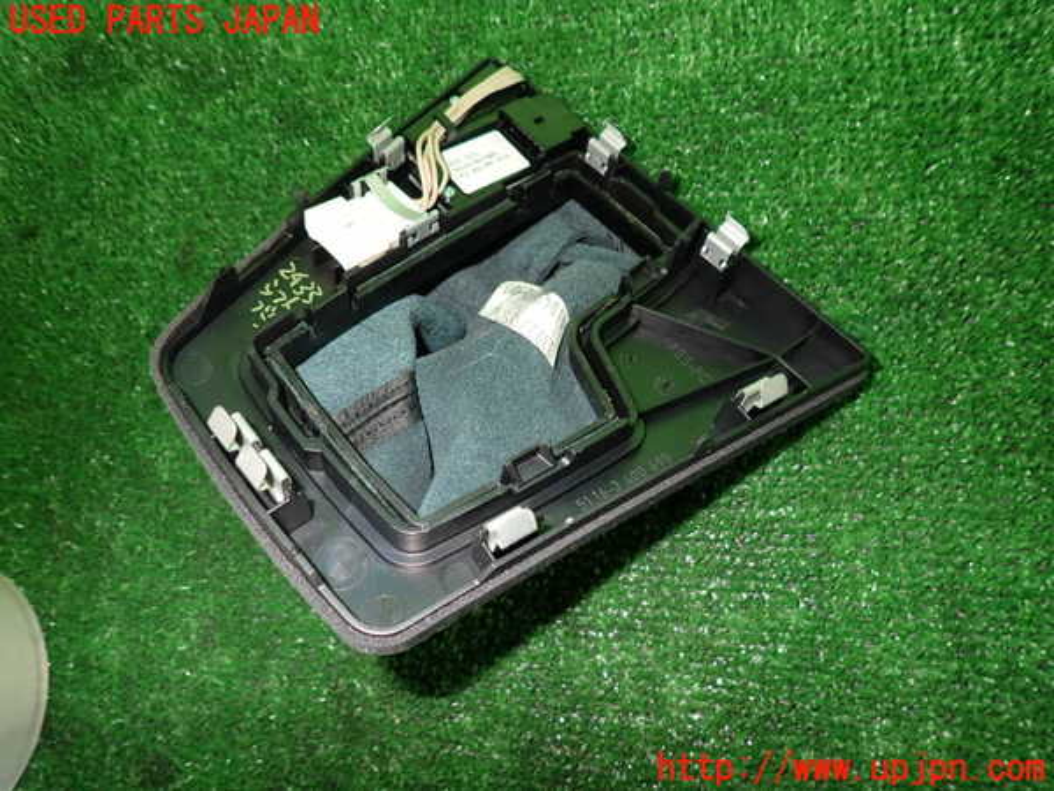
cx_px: 527
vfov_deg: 54.9
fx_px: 761
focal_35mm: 25
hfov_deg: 69.4
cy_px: 396
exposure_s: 1/30
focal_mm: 4.5
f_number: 5.6
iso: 100
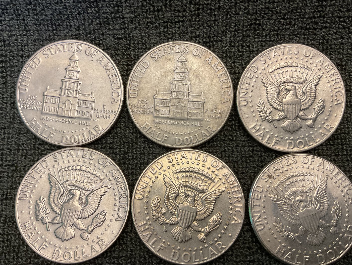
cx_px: 173
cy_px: 139
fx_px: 315
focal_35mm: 31
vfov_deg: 45.4
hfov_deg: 58.3
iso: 80
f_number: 1.8
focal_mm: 3
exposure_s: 1/50
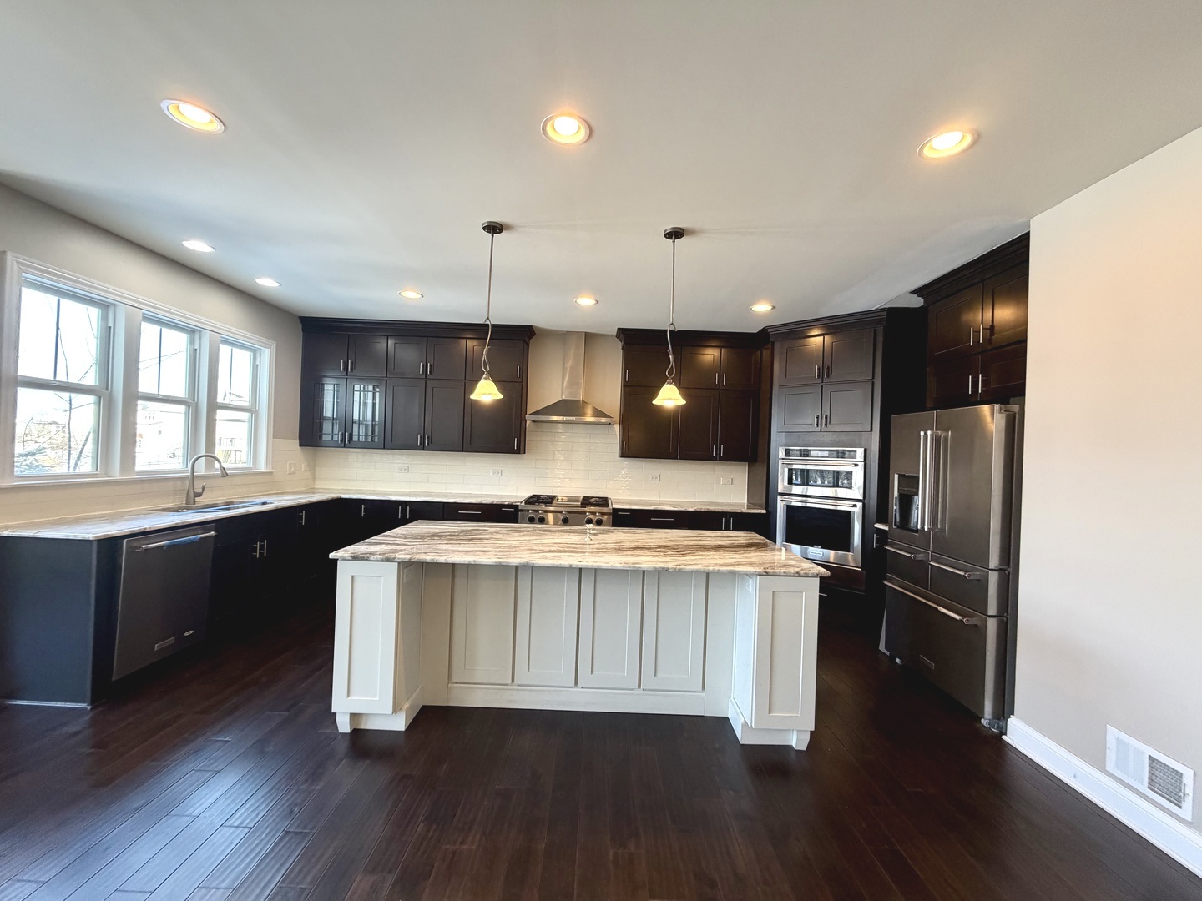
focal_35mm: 14
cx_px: 601
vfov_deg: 85.7
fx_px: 486
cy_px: 450
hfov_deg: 102.1
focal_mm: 2.22
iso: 320
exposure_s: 1/120
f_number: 2.2
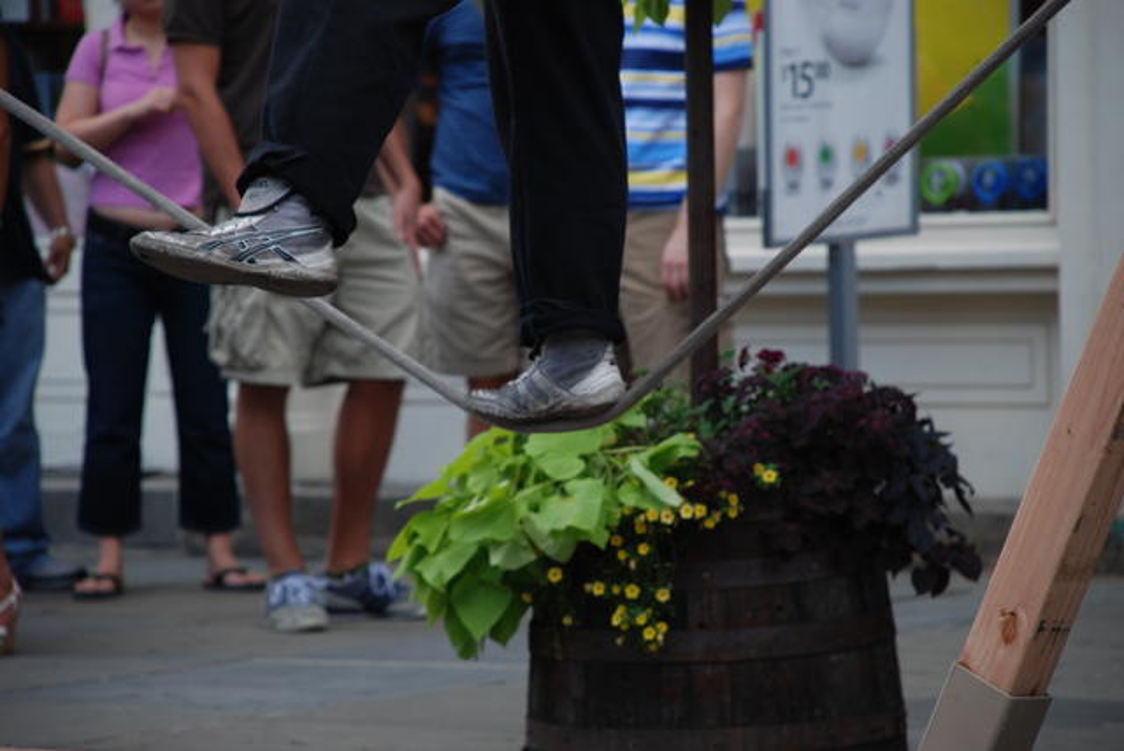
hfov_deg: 10.2
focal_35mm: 202
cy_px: 376
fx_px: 6328
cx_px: 562
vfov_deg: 6.8
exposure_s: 1/60
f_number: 5.6
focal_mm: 135
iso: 100
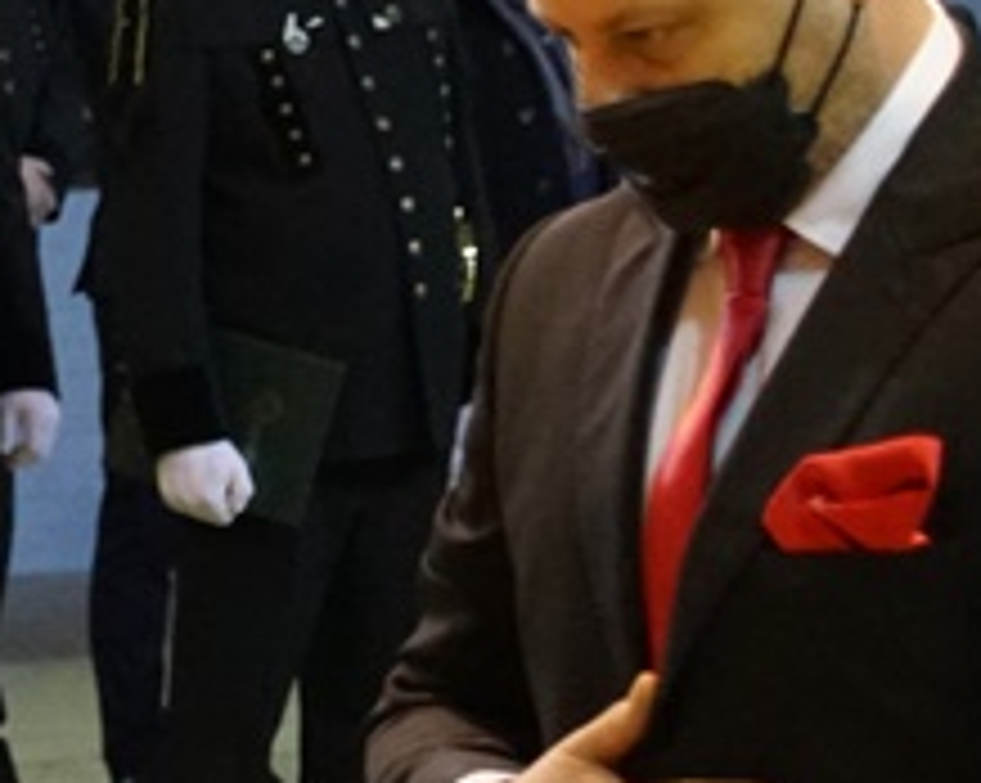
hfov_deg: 6.6
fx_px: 8446
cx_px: 54
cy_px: 227
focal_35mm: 291
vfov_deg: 5.3
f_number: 4.5
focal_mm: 45
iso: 3200
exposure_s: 1/40
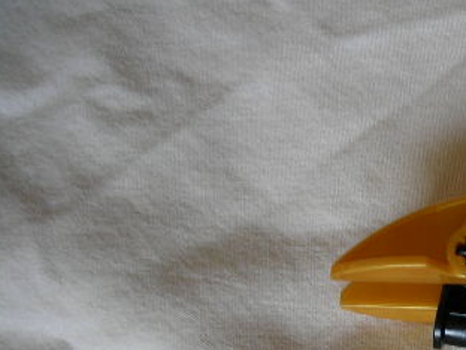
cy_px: 322
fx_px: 1050
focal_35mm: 78
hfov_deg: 24.0
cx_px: 462
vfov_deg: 18.6
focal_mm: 6.3
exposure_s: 1/31.5
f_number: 3.2
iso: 50
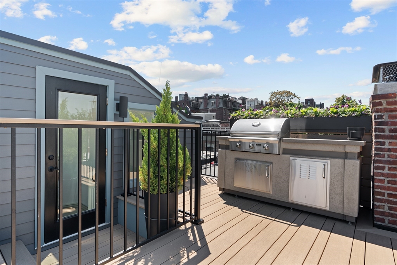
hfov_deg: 86.9
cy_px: 132
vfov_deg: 64.6
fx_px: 210
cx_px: 198
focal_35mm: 19
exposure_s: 1/50
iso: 320
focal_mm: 19
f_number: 9
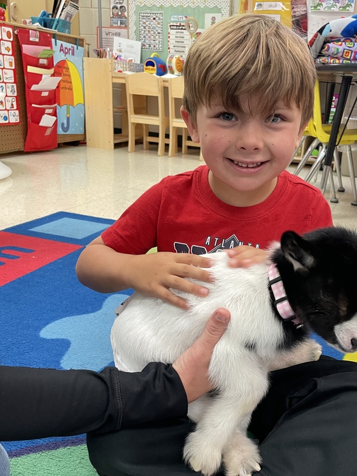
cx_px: 226
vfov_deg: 53.9
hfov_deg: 41.4
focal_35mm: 34
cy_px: 256
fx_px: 468
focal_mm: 4.2
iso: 200
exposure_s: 1/60
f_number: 1.6
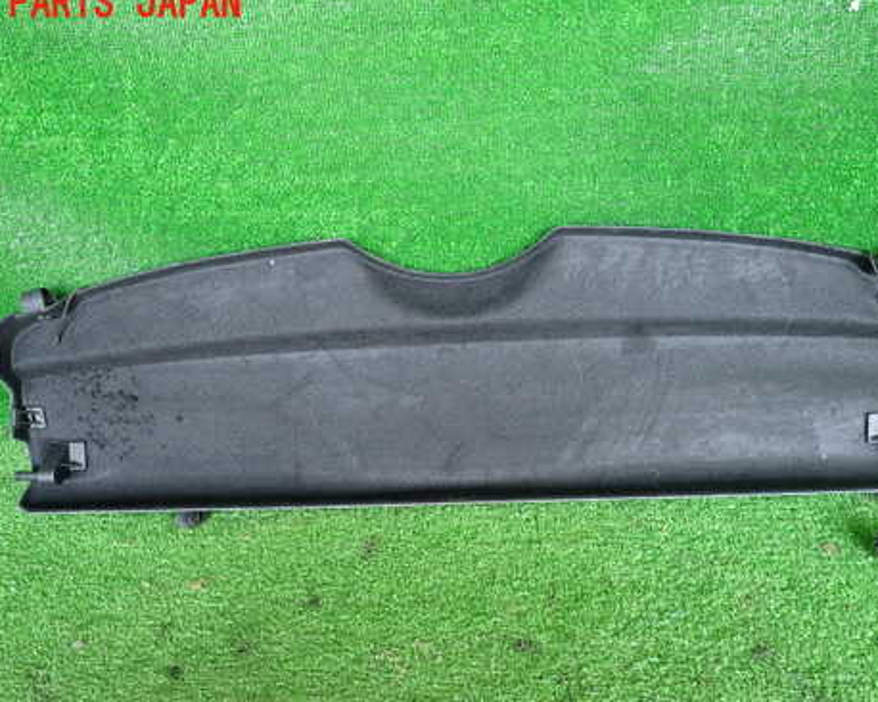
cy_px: 412
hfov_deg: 55.6
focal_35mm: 32
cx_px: 468
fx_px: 831
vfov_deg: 45.6
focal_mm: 4.5
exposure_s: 1/125
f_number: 2
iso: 160
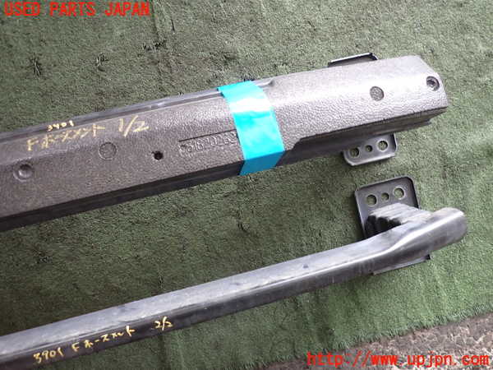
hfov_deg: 69.4
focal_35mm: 25
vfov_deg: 54.9
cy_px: 185
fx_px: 356
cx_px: 246
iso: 200
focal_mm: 4.5
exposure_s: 1/50
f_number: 2
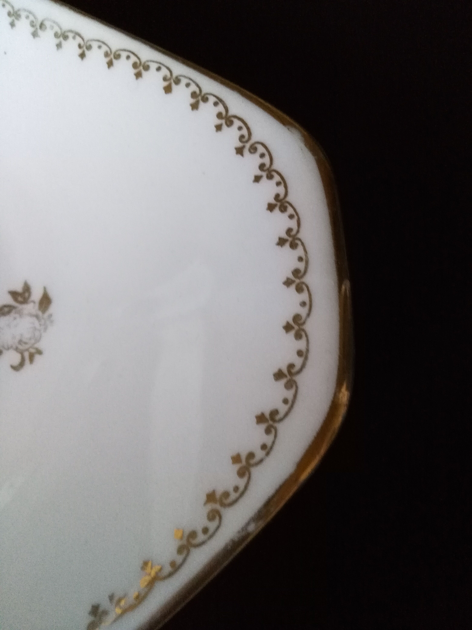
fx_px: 509
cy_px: 315
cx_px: 236
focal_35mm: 28
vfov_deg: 63.4
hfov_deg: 49.7
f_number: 2
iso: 1293
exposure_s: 1/24
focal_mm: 2.96
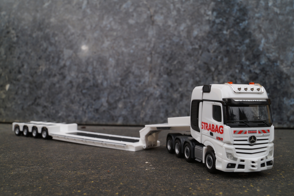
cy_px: 98
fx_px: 318
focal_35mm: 39
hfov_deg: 49.6
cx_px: 147
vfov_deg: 34.2
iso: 200
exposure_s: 1/60
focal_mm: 26
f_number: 14
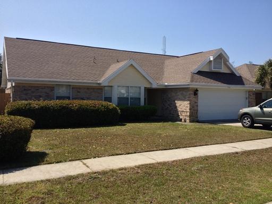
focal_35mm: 35
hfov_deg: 52.6
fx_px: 275
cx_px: 136
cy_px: 102
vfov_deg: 40.7
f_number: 2.4
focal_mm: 4.28
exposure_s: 1/1783
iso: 50
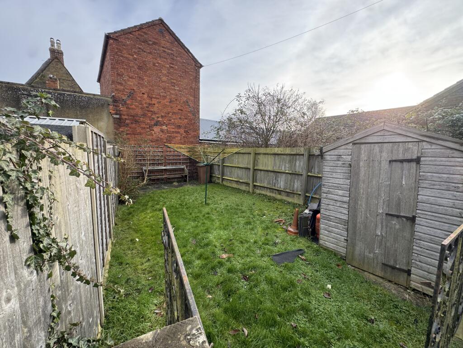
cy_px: 174
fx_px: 187
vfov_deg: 85.7
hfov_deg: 102.1
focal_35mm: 14
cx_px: 232
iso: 40
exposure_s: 1/229
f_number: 2.2
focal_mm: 2.22
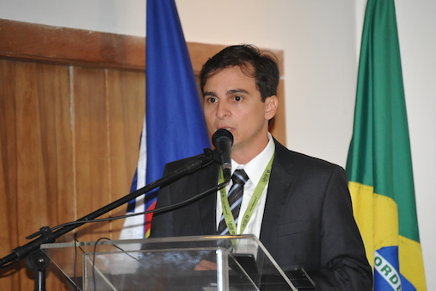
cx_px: 226
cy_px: 141
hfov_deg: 7.6
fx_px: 3282
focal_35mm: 271
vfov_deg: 5.1
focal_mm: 250
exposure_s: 1/125
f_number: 5.6
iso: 5000
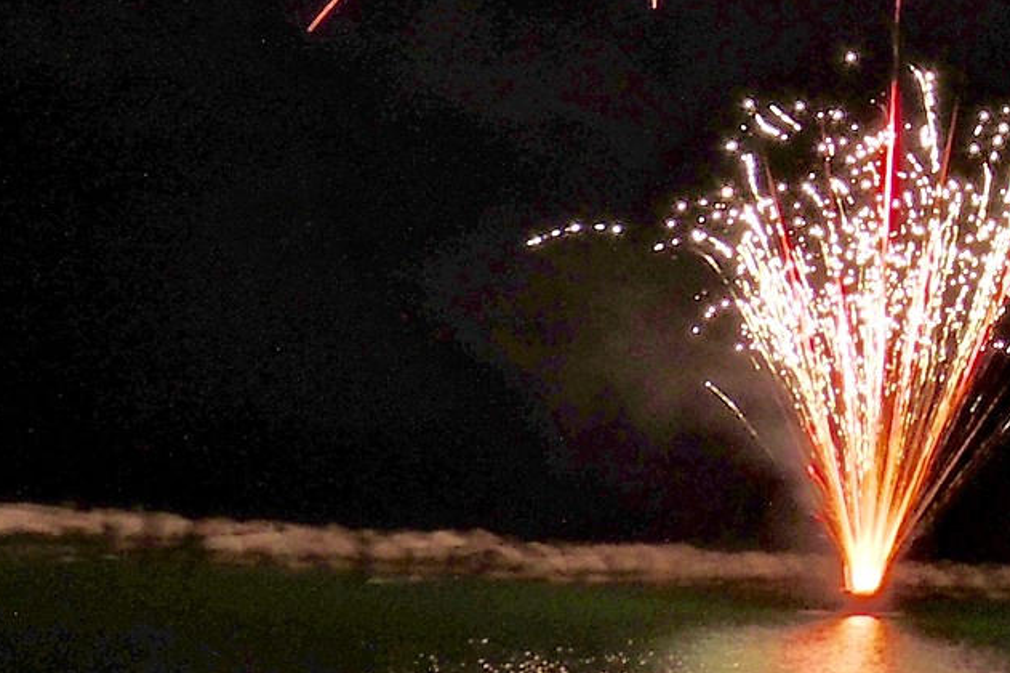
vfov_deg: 14.0
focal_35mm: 95
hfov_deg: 19.6
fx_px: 2664
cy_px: -87
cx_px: 1361
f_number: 8.3
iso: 100
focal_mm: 4.3
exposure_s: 4
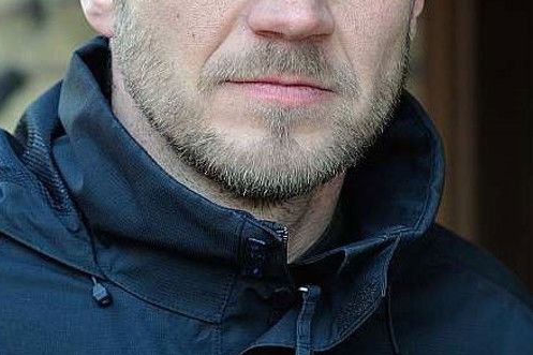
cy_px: 25
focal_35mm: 181
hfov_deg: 11.4
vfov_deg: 7.6
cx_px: 266
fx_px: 2679
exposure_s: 1/125
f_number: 5.6
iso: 800
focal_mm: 120
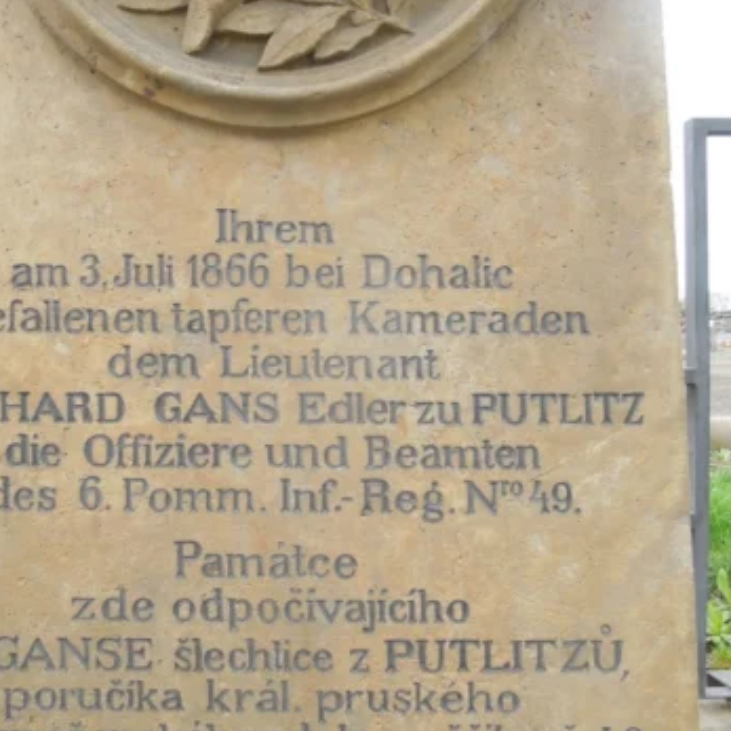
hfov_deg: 44.6
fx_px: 884
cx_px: 279
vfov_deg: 44.9
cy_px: 364
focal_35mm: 37
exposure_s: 1/640
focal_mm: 5.6
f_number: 3.6
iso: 400
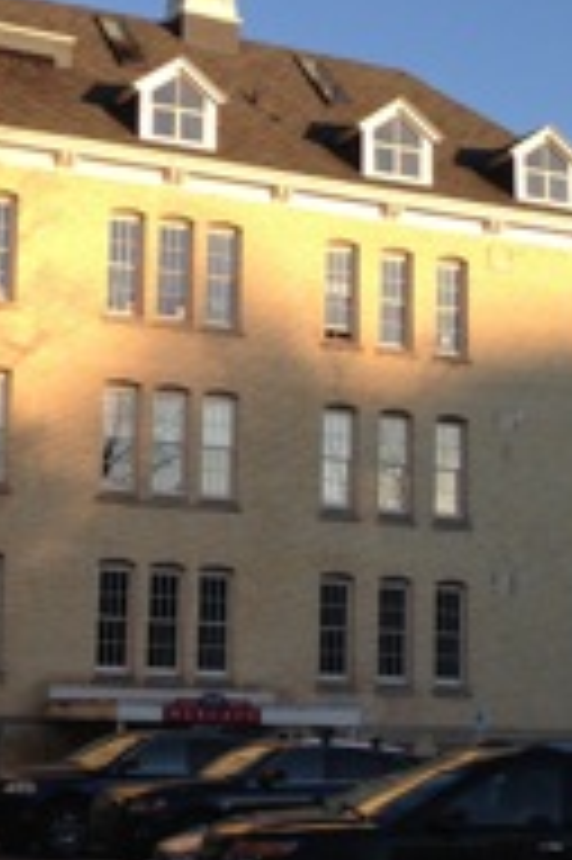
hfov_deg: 17.2
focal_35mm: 79
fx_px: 1886
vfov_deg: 25.7
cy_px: 428
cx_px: 212
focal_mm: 4.12
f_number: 2.4
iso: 50
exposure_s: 1/521
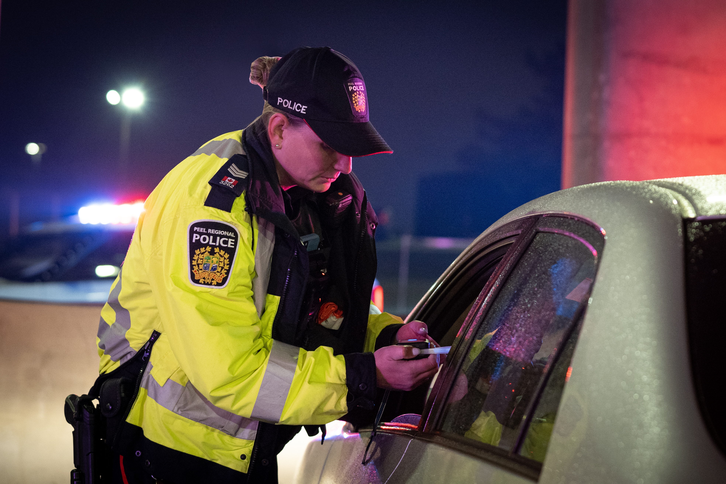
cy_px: 242
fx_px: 2117
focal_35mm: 105
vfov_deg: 13.0
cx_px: 363
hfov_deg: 19.5
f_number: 3.5
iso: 2000
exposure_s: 1/100
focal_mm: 70
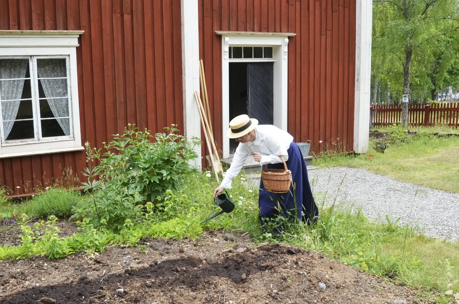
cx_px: 230
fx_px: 458
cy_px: 152
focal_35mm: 36
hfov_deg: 53.2
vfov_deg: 36.7
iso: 800
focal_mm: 24
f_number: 8
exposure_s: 1/250
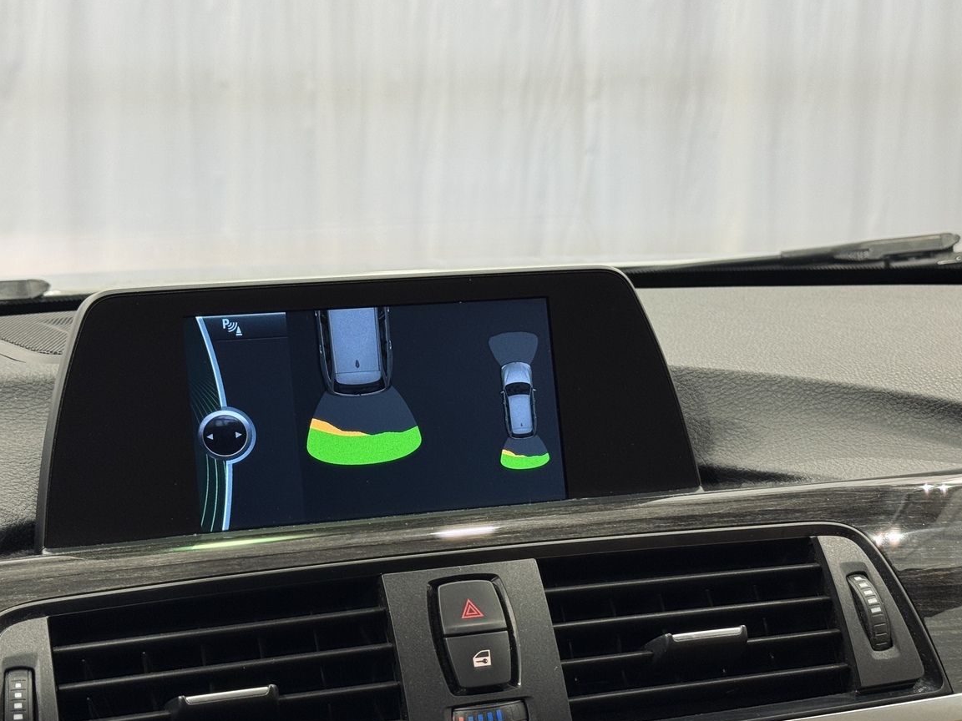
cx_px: 427
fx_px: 1667
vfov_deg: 24.4
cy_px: 448
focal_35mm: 60
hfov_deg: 32.2
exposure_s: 1/50
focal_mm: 6.76
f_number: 1.78
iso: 50
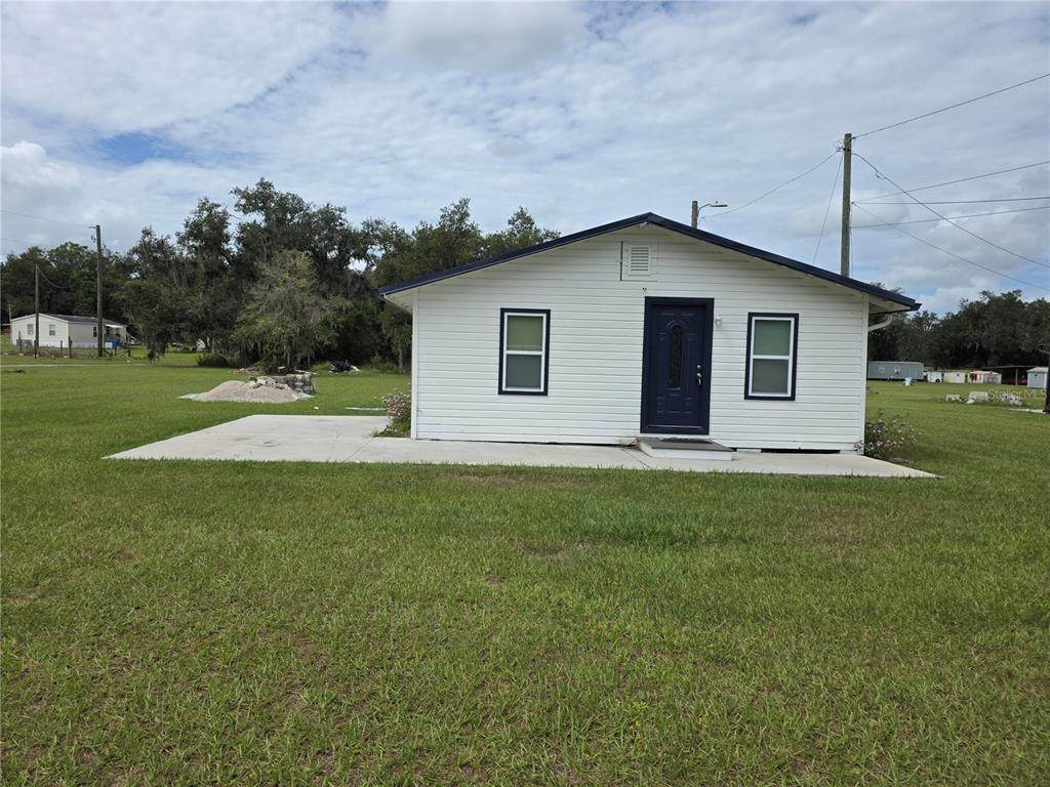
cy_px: 394
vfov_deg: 58.9
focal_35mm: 23
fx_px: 698
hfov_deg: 73.9
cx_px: 525
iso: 50
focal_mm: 6.3
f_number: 1.7
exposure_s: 1/7944
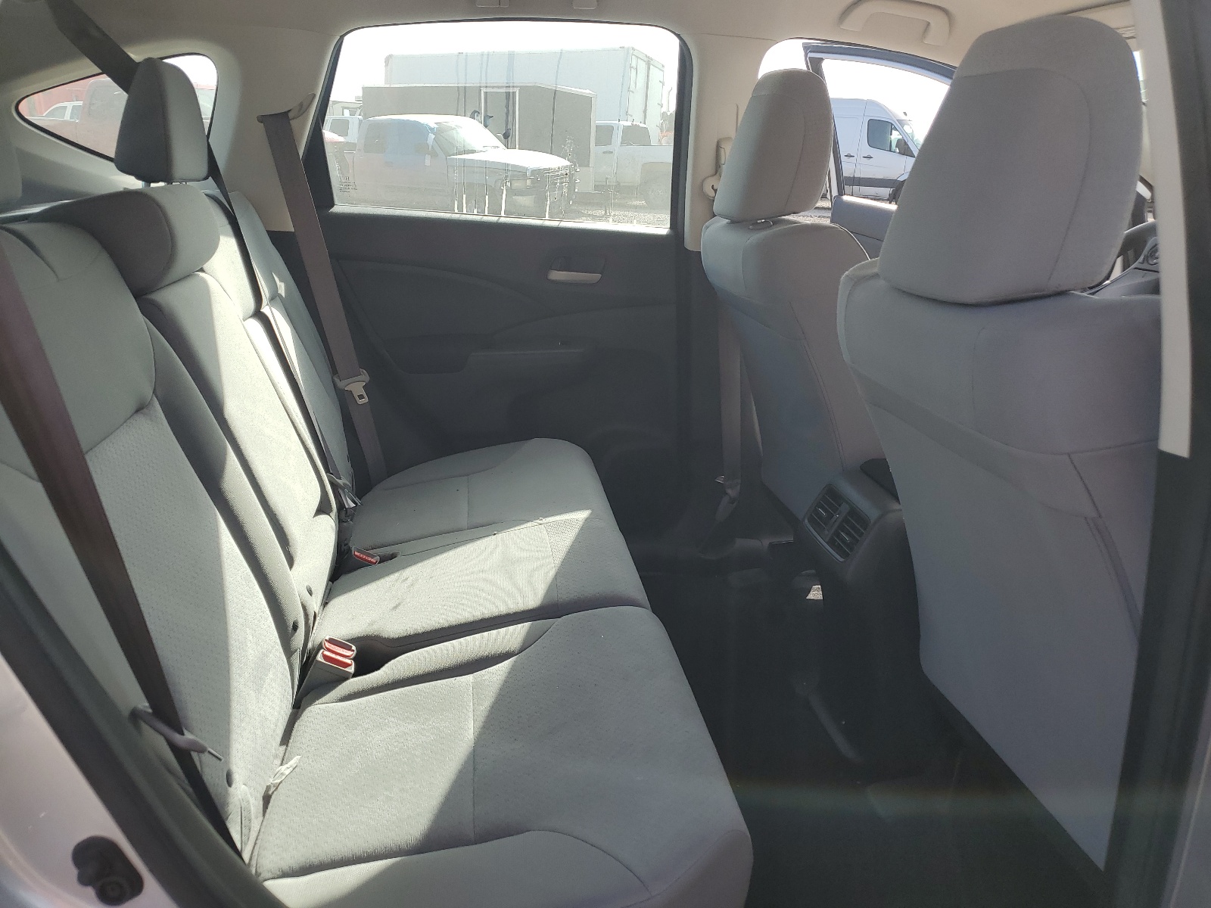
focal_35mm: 26
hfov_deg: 67.3
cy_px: 454
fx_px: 910
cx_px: 606
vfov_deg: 53.1
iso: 50
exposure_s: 1/1250
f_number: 1.5
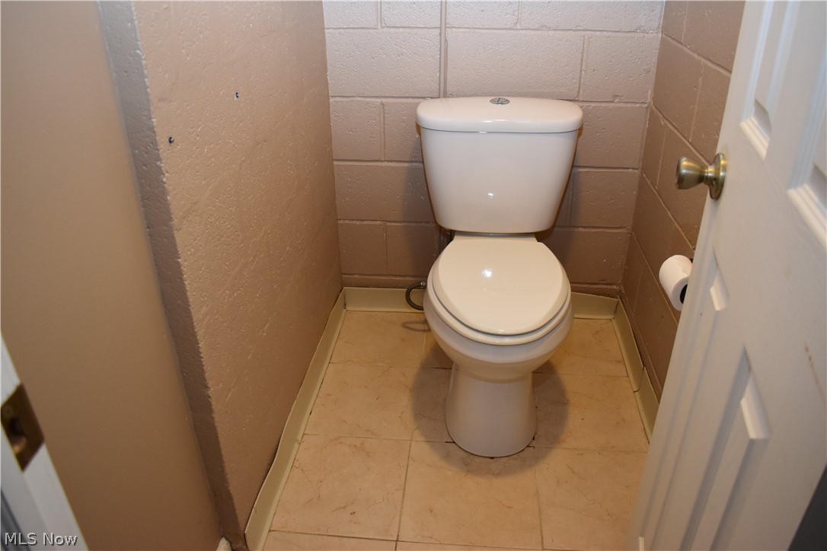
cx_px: 414
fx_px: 620
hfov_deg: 67.4
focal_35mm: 27
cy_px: 276
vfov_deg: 47.9
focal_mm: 18
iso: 1400
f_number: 4
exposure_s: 1/125
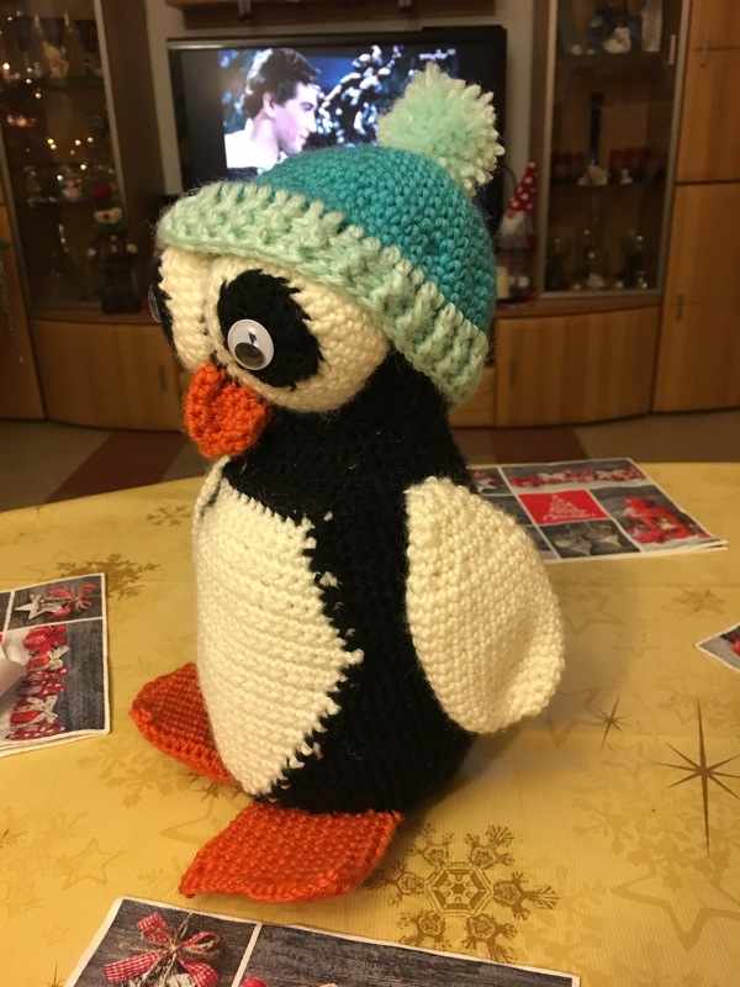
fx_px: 827
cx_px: 370
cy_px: 494
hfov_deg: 48.2
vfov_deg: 61.7
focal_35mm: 29
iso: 200
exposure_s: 1/25
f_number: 2.2
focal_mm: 4.15
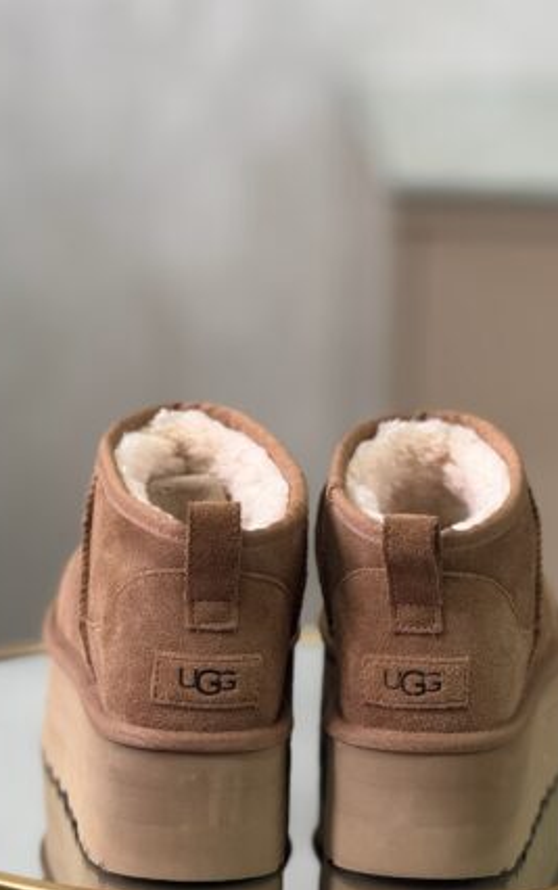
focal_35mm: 159
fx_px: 3861
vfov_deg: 13.2
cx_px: 326
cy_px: 454
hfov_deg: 8.3
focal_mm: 15.66
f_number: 2.8
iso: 250
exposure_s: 1/98
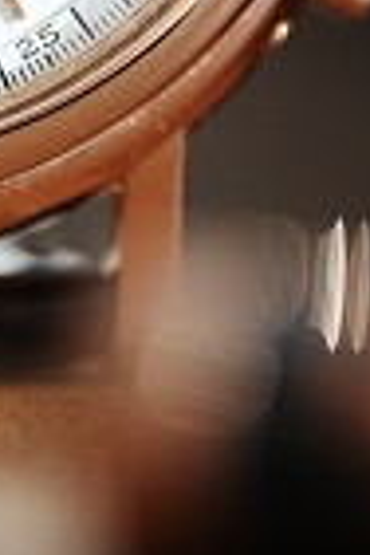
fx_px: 8031
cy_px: -344
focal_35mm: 521
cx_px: -177
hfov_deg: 2.6
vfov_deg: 3.9
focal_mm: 105
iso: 800
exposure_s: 1/250
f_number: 2.8
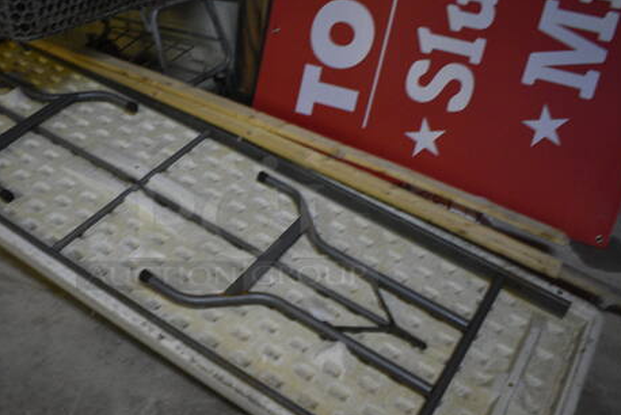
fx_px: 621
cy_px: 218
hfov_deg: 52.5
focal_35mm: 36
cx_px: 228
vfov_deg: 36.9
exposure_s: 1/125
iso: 2200
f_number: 3.5
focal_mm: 18
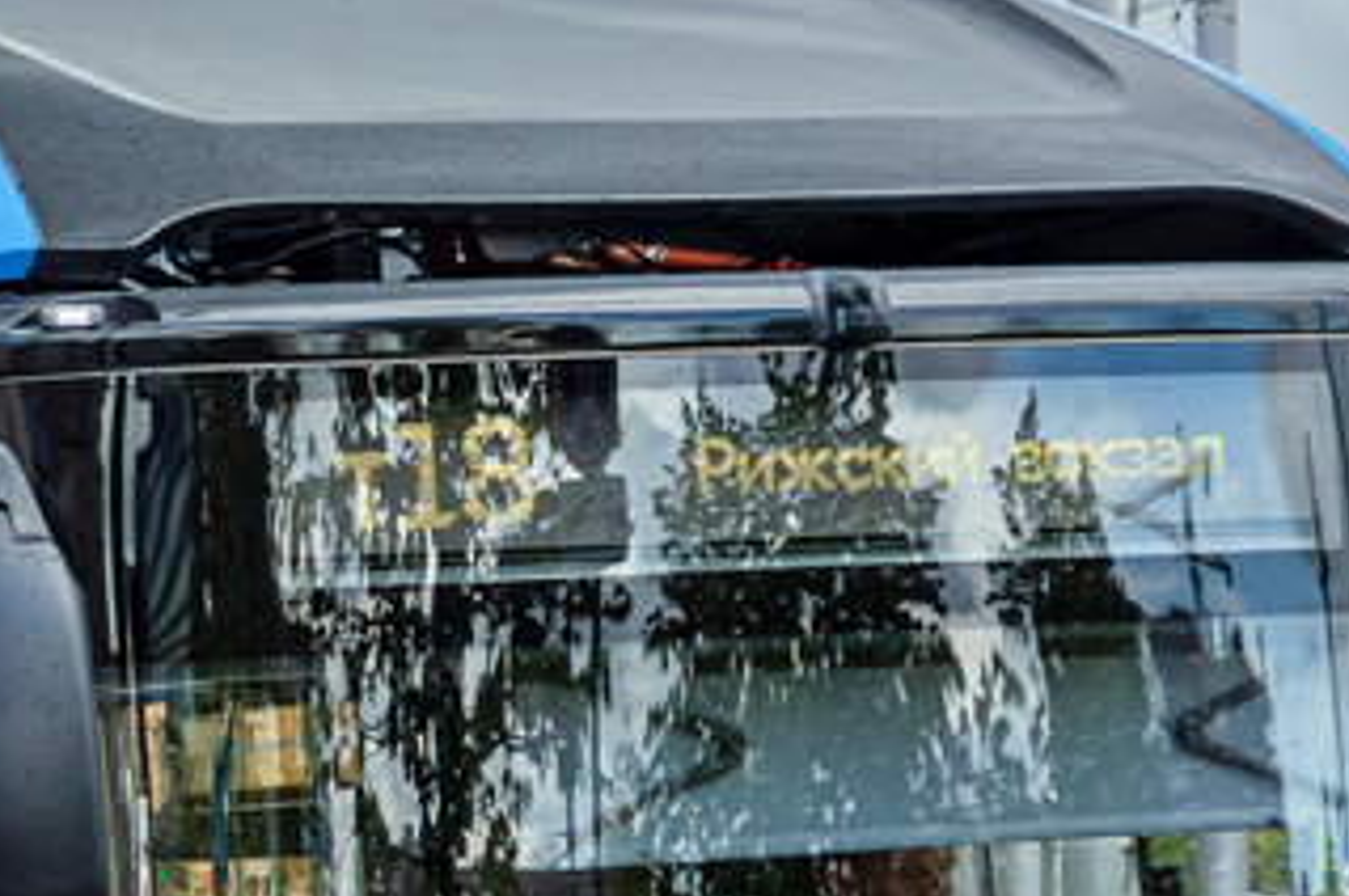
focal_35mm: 177
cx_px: 127
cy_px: 735
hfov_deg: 11.5
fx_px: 6626
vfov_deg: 7.7
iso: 125
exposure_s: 1/500
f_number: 3.2
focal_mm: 17.4
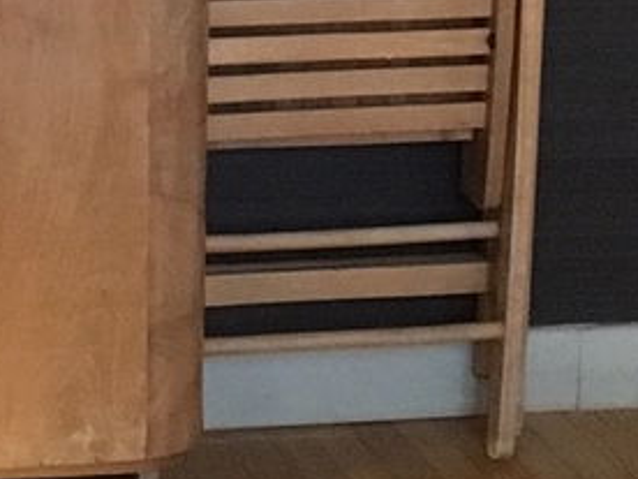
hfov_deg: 11.5
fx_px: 3096
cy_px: -211
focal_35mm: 168
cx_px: -127
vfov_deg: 8.7
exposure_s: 1/17
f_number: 2.2
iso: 320
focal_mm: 4.15
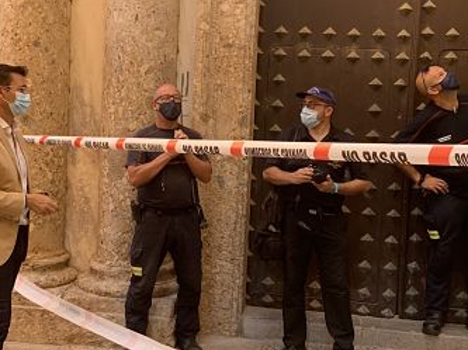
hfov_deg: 36.8
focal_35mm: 52
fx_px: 702
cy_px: 144
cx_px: 209
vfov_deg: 27.9
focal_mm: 4.25
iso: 64
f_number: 1.8
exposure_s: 1/121
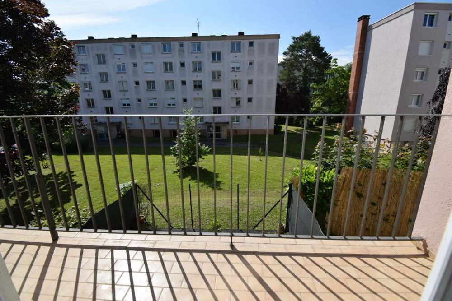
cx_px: 226
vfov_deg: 77.3
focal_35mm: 15
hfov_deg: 100.4
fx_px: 188
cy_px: 150
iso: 100
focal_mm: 10
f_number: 9
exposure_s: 1/320
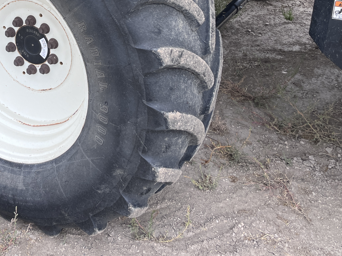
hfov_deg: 36.2
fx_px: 504
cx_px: 66
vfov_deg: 27.4
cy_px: 22
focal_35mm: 51
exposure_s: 1/592
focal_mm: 5.1
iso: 50
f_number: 1.6
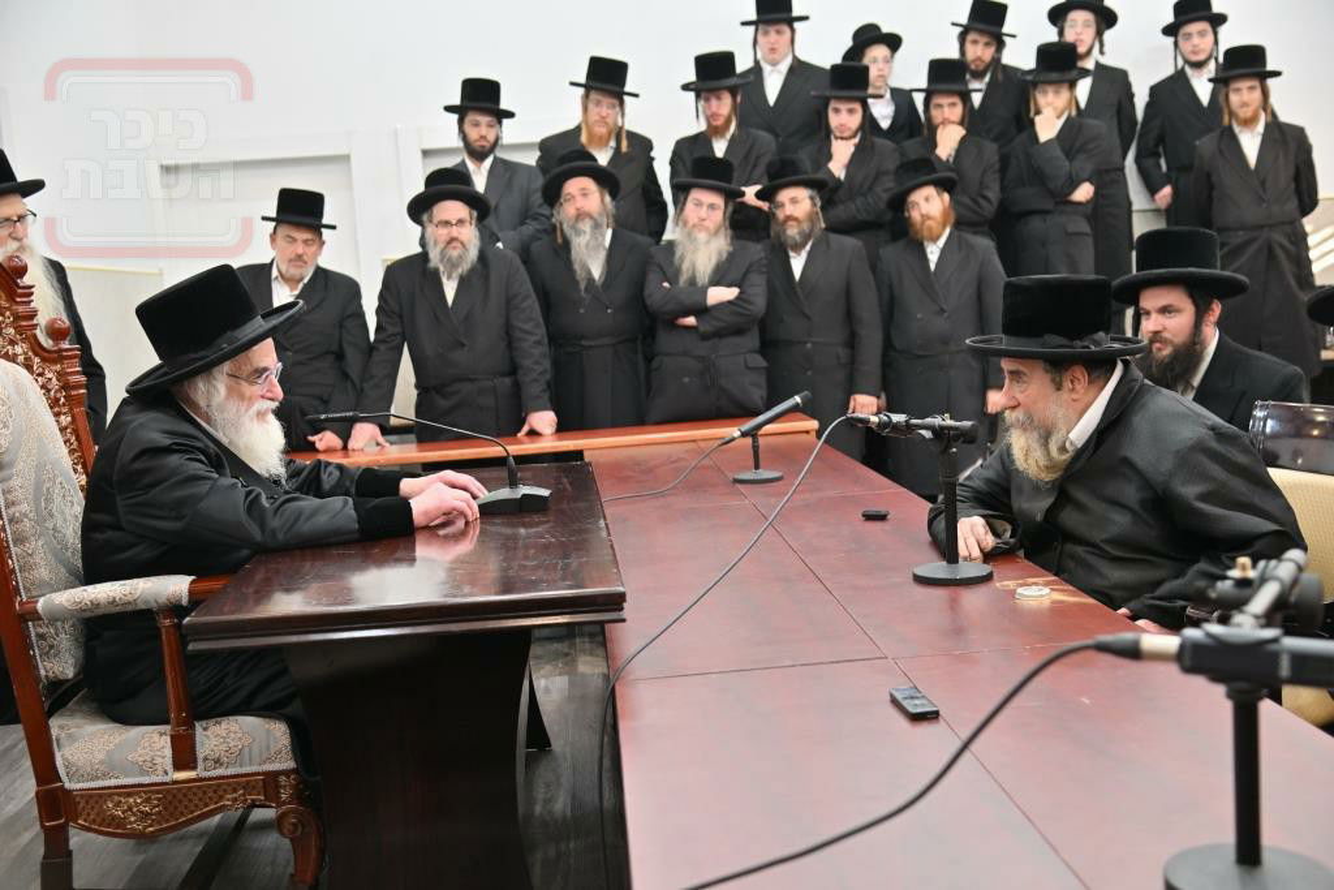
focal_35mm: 38
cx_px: 667
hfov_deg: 50.7
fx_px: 1408
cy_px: 445
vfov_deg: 35.1
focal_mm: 38
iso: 500
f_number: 4
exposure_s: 1/125
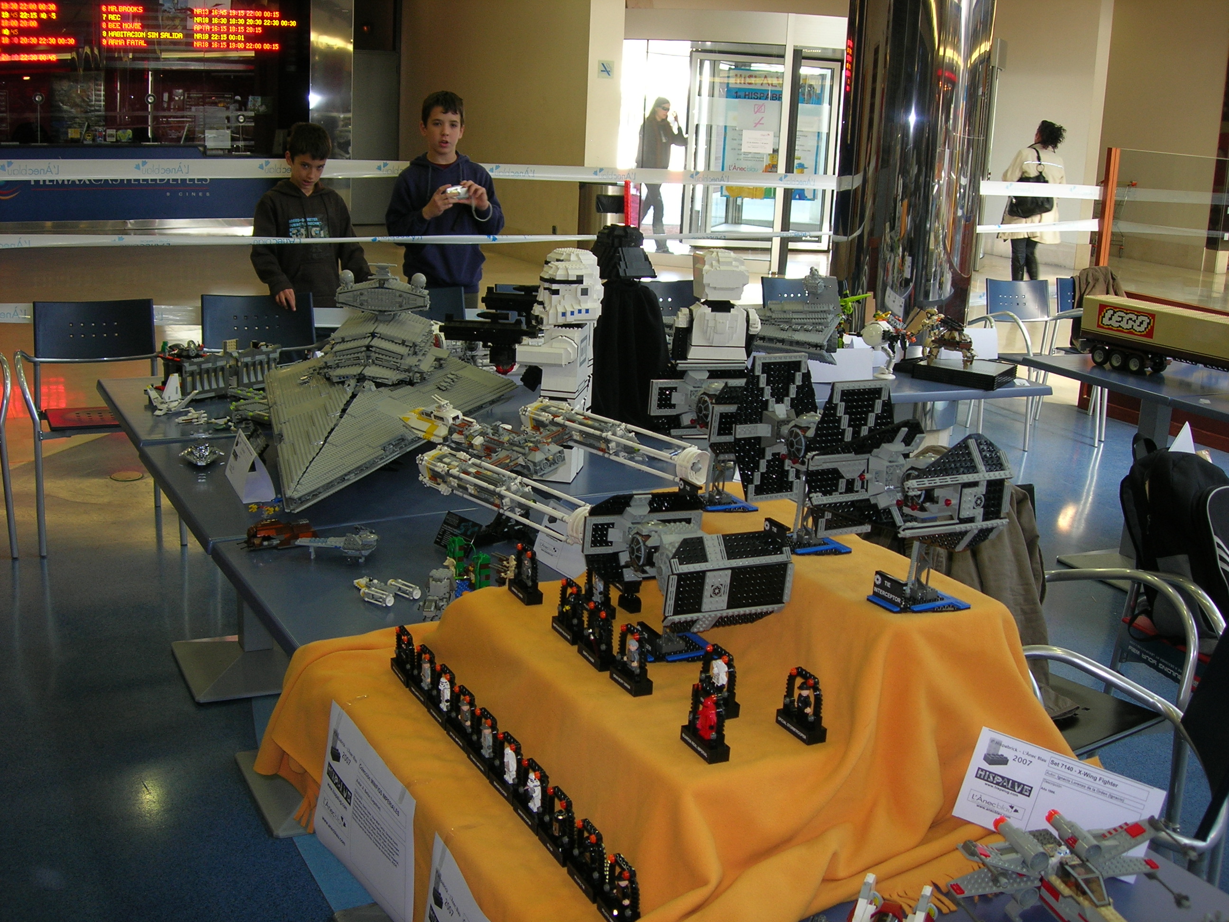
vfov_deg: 37.7
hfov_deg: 49.0
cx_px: 614
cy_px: 461
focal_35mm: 38
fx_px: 1349
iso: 64
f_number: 2.8
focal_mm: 7.8
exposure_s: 1/30
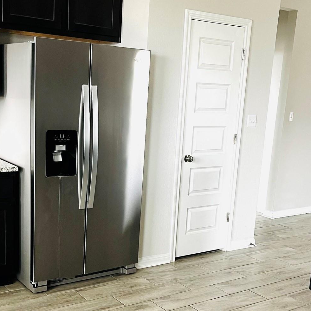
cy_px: 204
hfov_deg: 35.3
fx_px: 488
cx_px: 144
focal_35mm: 48
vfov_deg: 35.1
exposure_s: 1/69
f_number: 1.6
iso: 125
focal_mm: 5.1
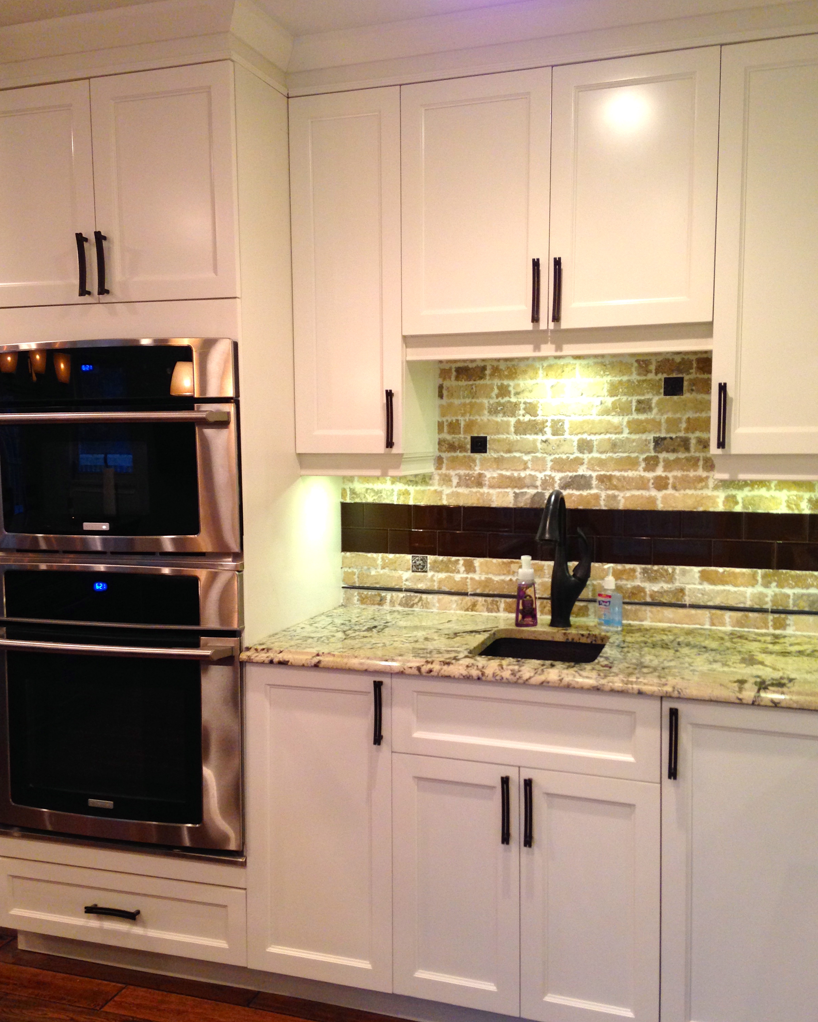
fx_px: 1059
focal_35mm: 35
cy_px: 515
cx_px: 403
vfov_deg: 51.5
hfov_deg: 42.2
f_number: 2.4
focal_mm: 4.12
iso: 125
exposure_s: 1/20
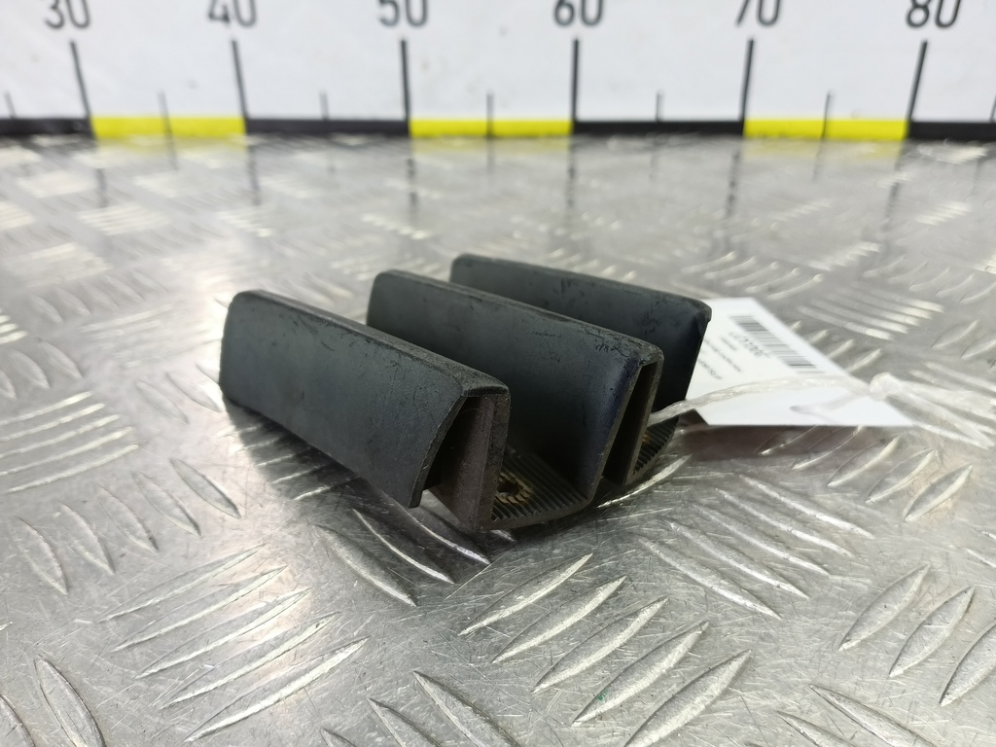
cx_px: 498
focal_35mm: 23
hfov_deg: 73.9
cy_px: 374
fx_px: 662
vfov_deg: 58.9
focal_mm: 4.11
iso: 150
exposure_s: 1/50
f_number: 1.6
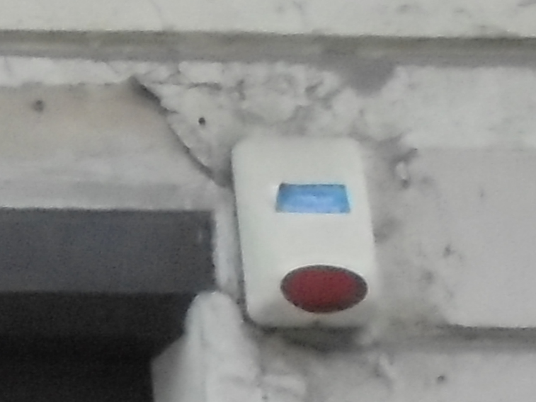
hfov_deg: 9.7
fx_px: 2741
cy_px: 903
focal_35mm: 177
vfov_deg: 7.9
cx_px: -814
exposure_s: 1/125
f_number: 3.5
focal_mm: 4.6
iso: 640
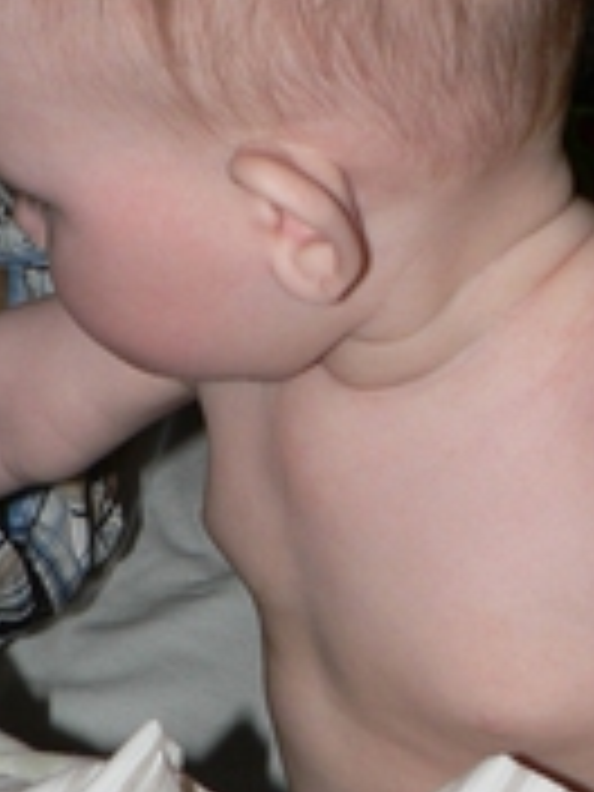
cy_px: 360
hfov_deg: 14.1
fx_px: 2402
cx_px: 374
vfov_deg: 18.7
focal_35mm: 105
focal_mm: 6.9
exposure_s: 1/60
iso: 100
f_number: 2.8
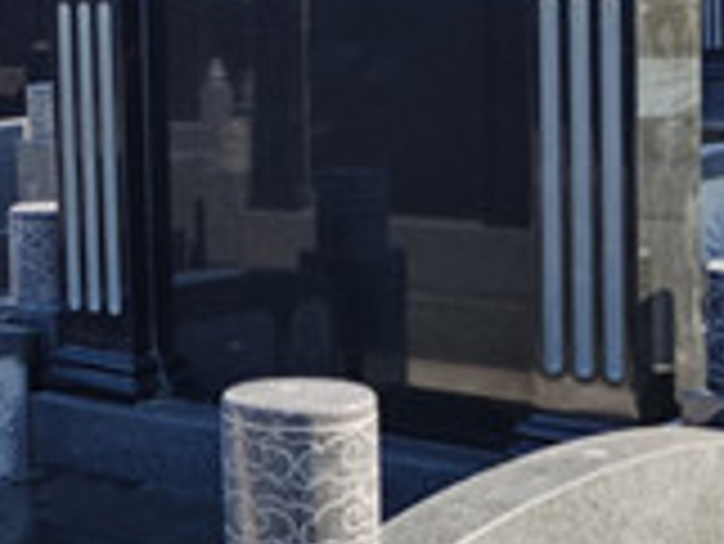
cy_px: 157
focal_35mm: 67
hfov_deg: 26.1
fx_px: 1402
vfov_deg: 21.8
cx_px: -121
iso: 50
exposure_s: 1/1957
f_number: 1.6
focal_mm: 5.56
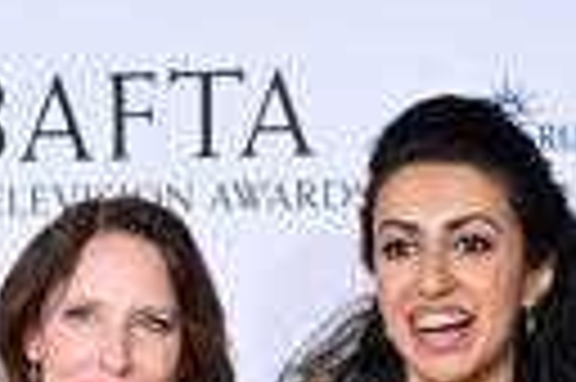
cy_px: 1000
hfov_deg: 6.0
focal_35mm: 343
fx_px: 5481
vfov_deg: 3.9
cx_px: 94
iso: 1600
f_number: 5
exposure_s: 1/125
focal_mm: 55
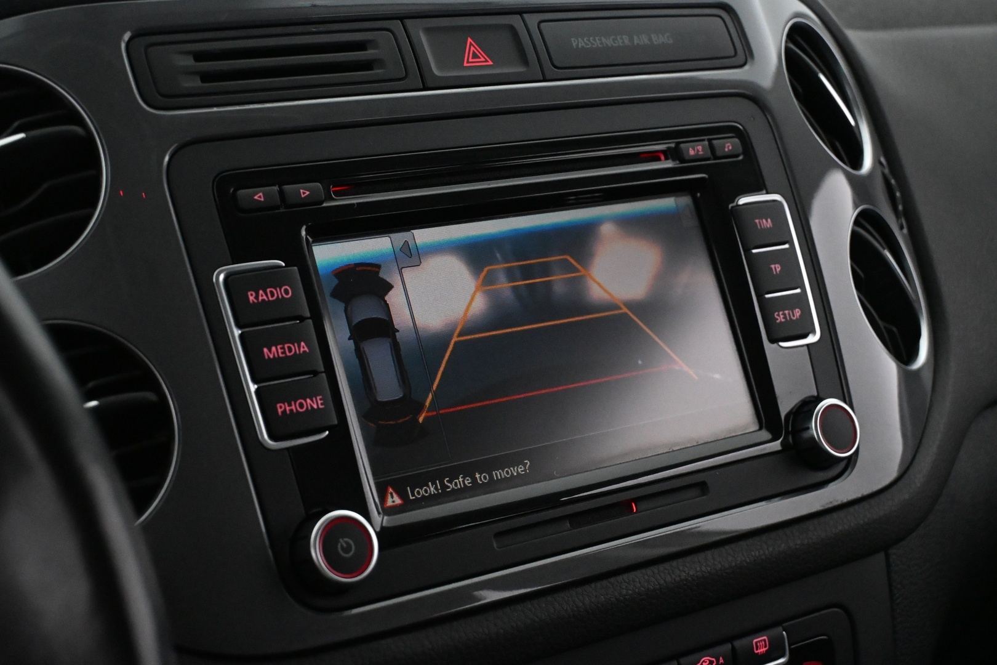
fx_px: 1786
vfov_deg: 21.1
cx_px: 498
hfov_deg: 31.2
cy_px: 332
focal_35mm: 64
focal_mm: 43
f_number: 6
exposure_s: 1/60
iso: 7200
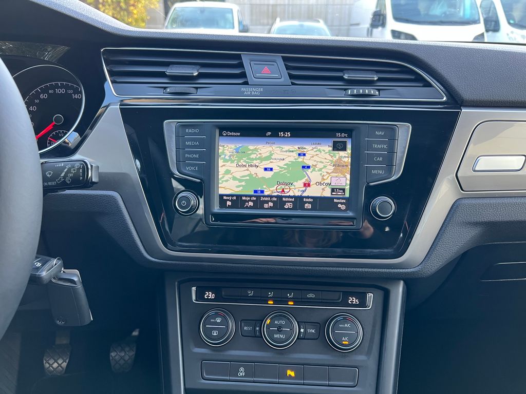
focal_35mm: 26
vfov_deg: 53.1
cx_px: 263
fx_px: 395
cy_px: 197
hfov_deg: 67.3
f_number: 1.5
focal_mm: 5.7
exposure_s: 1/81
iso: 125
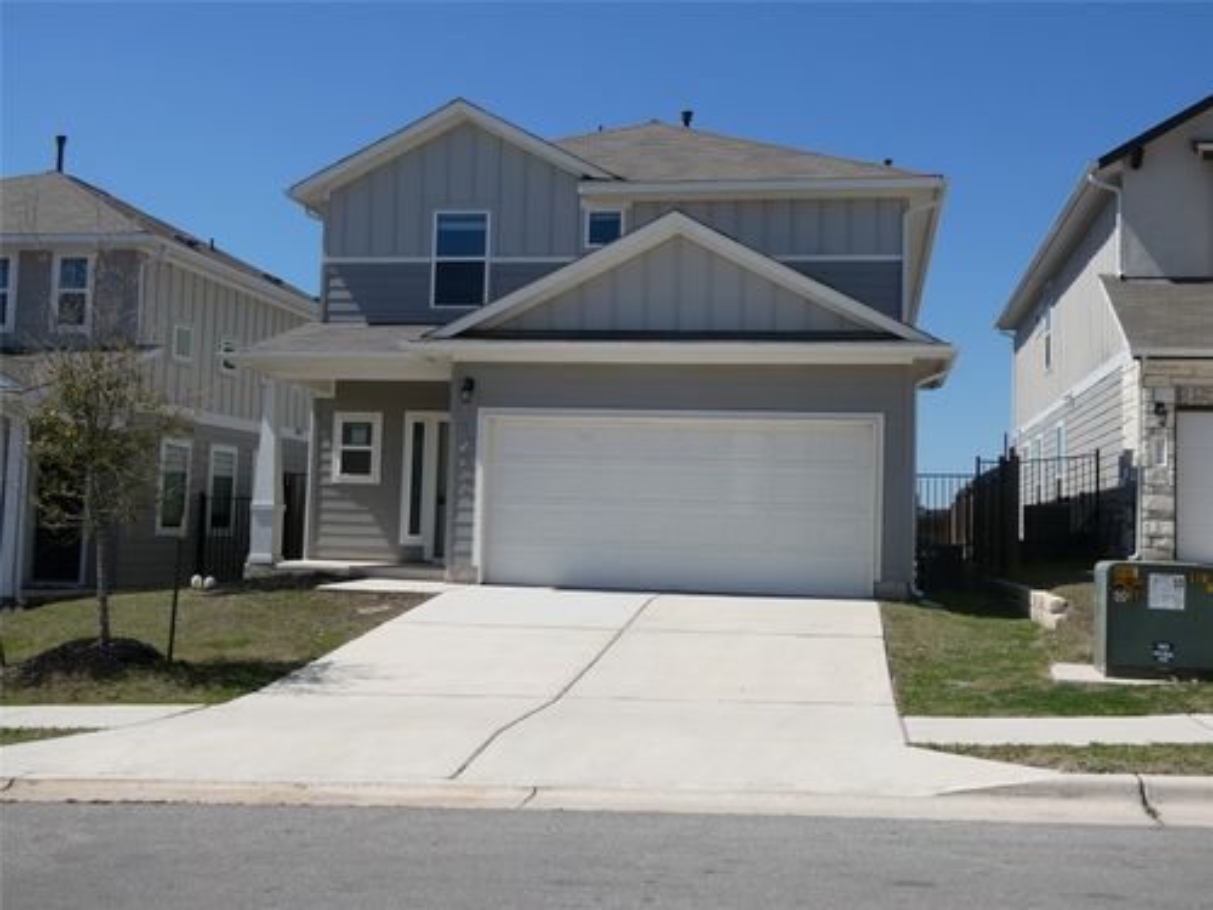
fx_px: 1297
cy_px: 455
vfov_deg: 38.7
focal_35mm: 37
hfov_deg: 50.1
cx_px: 606
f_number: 4.5
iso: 80
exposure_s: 1/800
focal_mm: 6.7
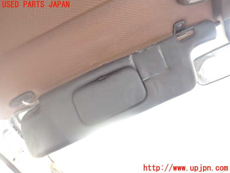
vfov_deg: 46.8
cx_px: 115
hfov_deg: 60.0
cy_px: 86
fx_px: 199
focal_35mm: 30
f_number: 2.3
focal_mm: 5.4
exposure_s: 1/30
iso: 400
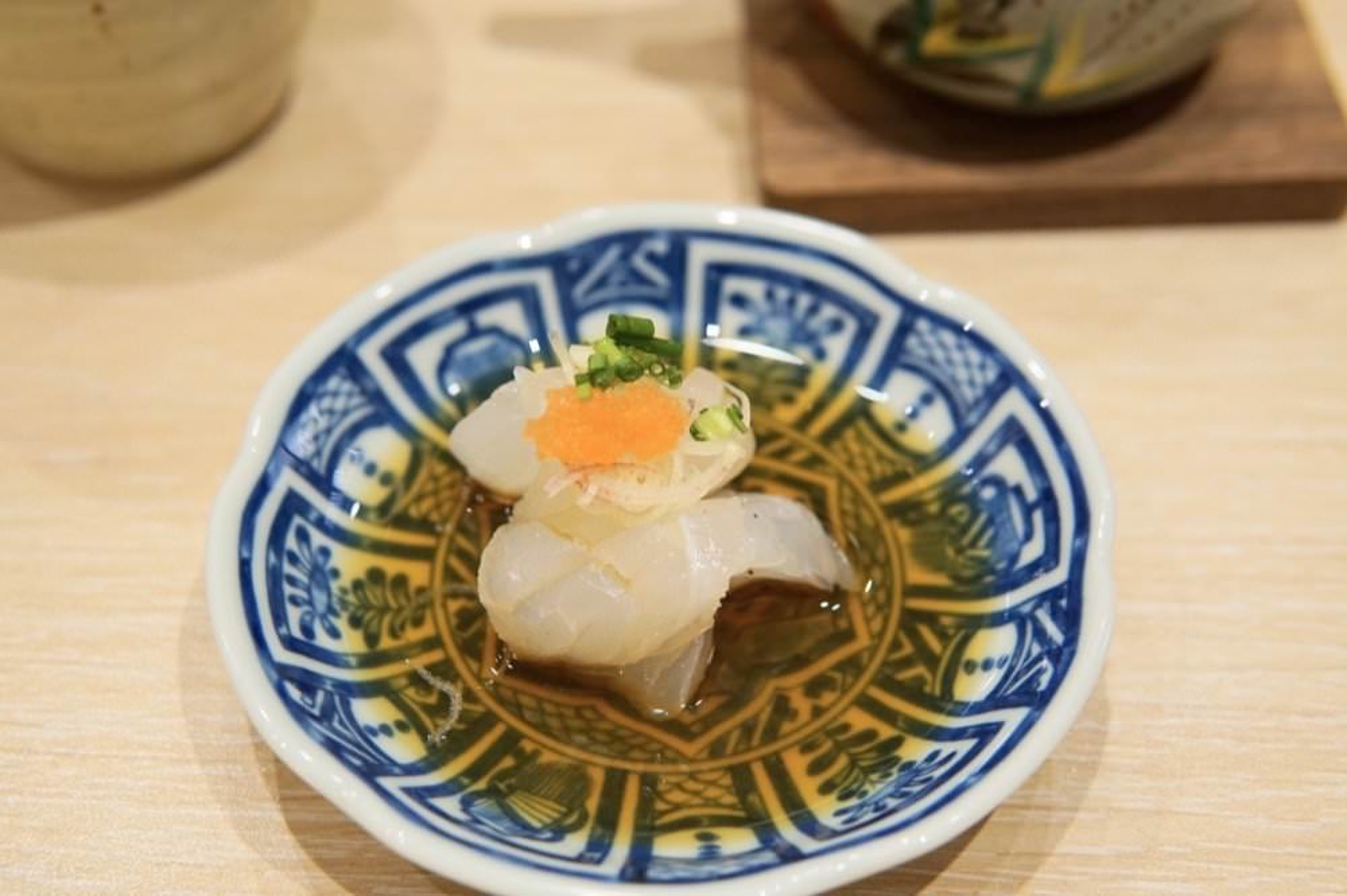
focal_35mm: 45
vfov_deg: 29.8
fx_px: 1683
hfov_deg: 43.6
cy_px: 448
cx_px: 674
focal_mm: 30
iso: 640
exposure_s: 1/60
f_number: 4
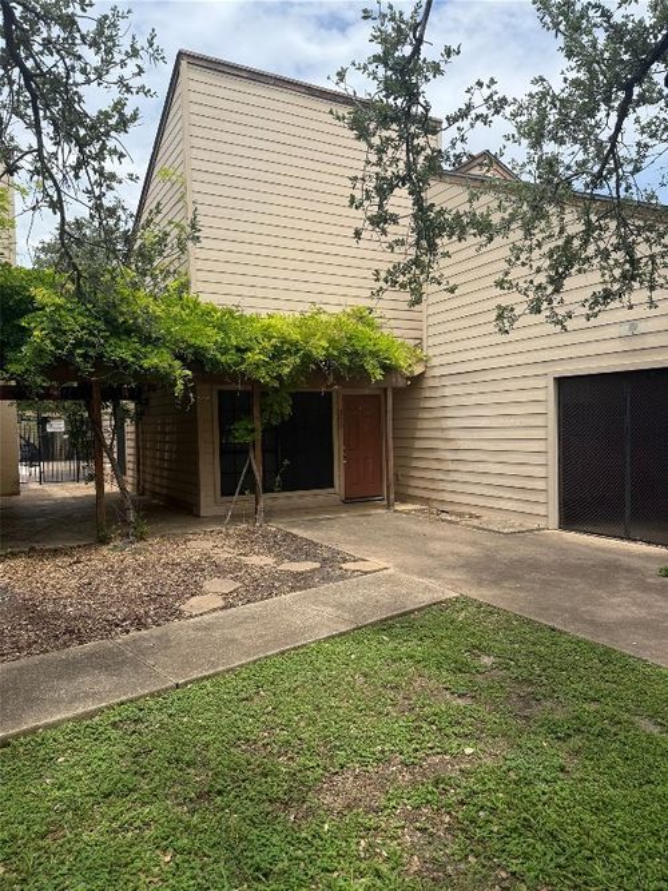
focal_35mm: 24
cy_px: 446
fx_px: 618
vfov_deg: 71.6
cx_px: 334
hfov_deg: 56.8
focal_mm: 6.76
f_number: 1.78
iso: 80
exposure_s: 1/4167
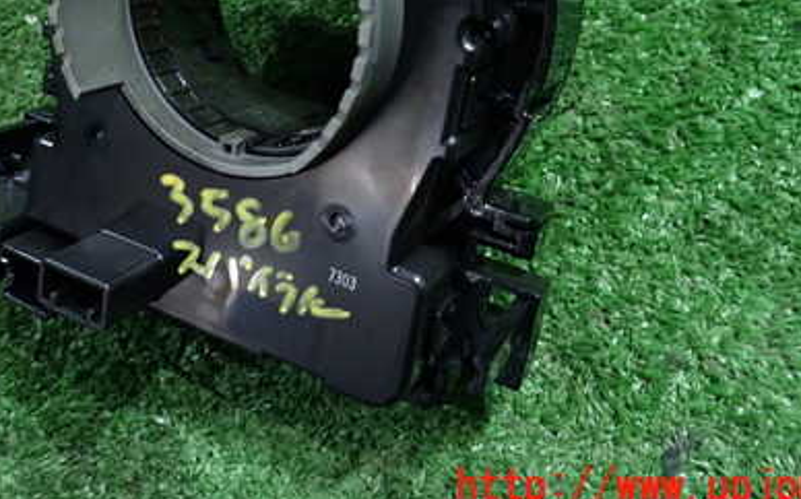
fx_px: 895
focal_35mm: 41
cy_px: 49
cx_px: 303
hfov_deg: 47.8
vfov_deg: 29.9
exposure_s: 1/30
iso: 250
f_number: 2
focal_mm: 4.5
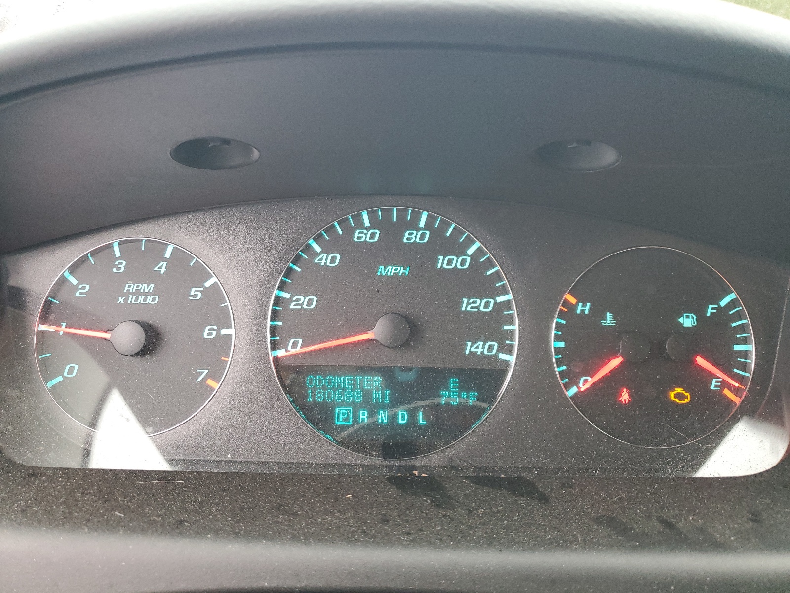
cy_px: 296
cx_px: 395
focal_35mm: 26
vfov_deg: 53.1
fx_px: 593
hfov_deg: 67.3
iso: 158
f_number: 1.5
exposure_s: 1/60.2
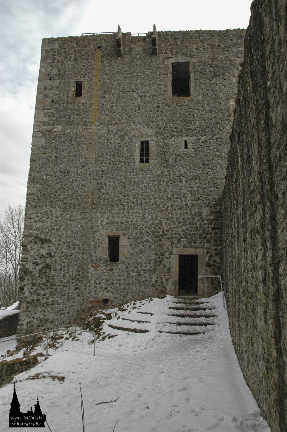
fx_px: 323
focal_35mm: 27
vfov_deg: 67.4
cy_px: 216
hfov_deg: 47.9
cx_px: 144
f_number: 8
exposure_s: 1/250
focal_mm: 18
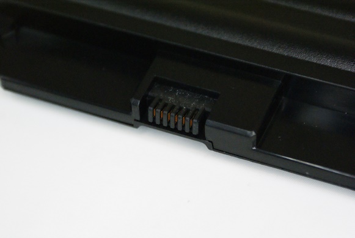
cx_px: 178
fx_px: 1037
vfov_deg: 13.1
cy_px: 119
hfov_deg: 19.4
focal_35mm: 105
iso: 1600
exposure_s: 1/160
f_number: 5.6
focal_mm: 70
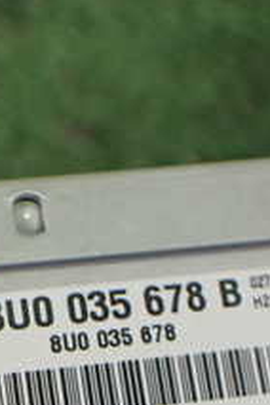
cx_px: -34
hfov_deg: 15.1
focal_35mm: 88
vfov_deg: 22.3
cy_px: 405
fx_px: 990
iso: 640
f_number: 2.3
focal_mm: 5.4
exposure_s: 1/125
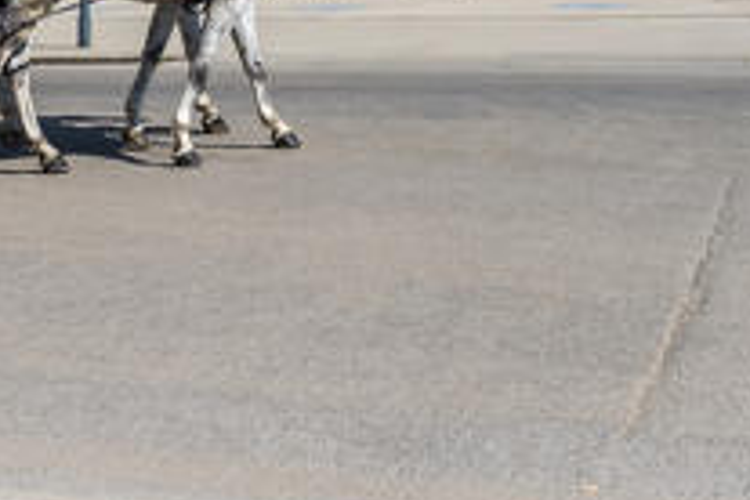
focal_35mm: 87
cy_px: -199
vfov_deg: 14.8
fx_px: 1812
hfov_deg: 22.5
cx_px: 2
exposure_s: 1/320
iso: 200
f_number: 11
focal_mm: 30
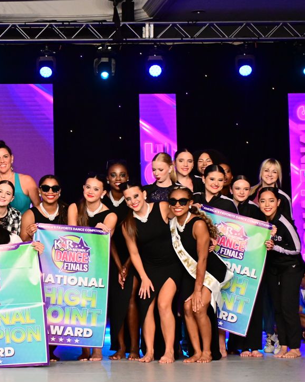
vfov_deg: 20.4
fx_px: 1061
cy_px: 194
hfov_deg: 15.8
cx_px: -45
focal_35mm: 94
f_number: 3.5
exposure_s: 1/640
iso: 4000
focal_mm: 48
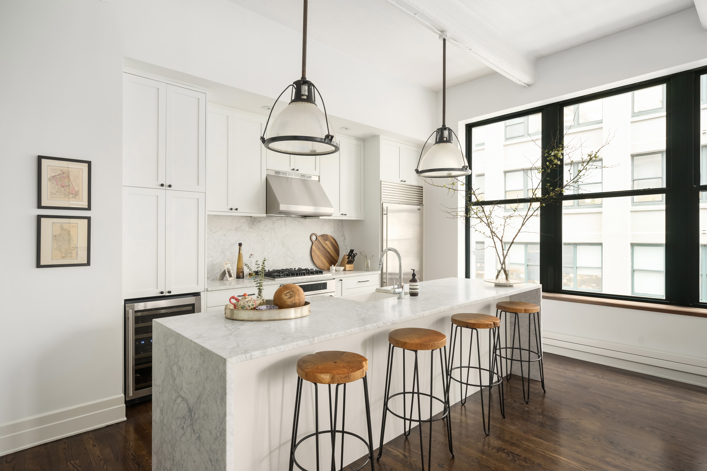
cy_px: 236
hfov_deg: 90.0
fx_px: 353
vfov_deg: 67.4
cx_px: 354
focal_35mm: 18
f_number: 8
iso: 500
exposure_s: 1.6
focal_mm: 18
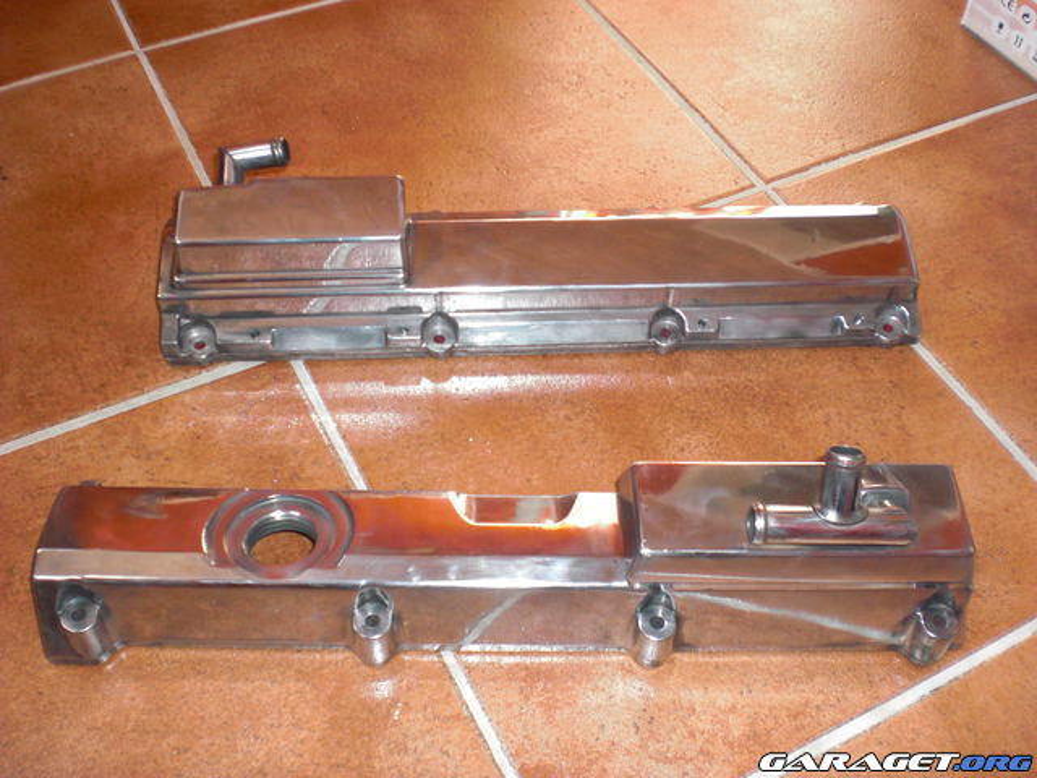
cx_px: 518
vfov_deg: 37.7
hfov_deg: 49.0
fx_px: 1138
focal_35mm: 38
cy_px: 389
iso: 200
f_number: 3.1
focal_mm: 6.3
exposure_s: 1/60
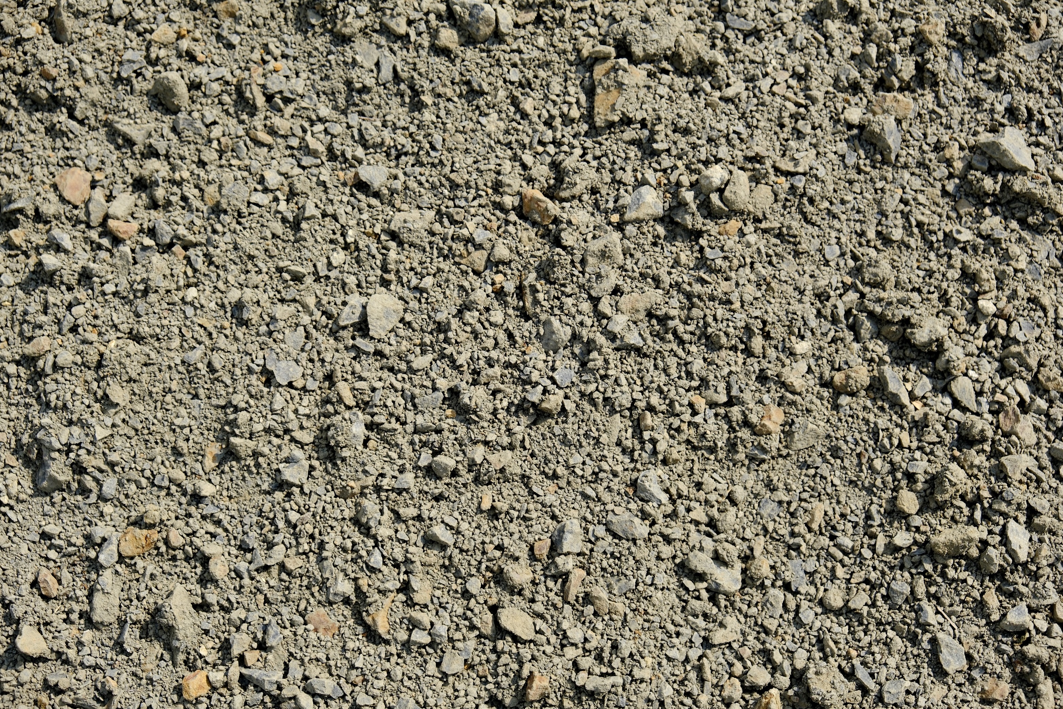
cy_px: 354
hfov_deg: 29.2
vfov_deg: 19.7
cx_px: 532
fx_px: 2037
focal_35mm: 69
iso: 160
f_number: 5.6
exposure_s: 1/750
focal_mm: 46.3
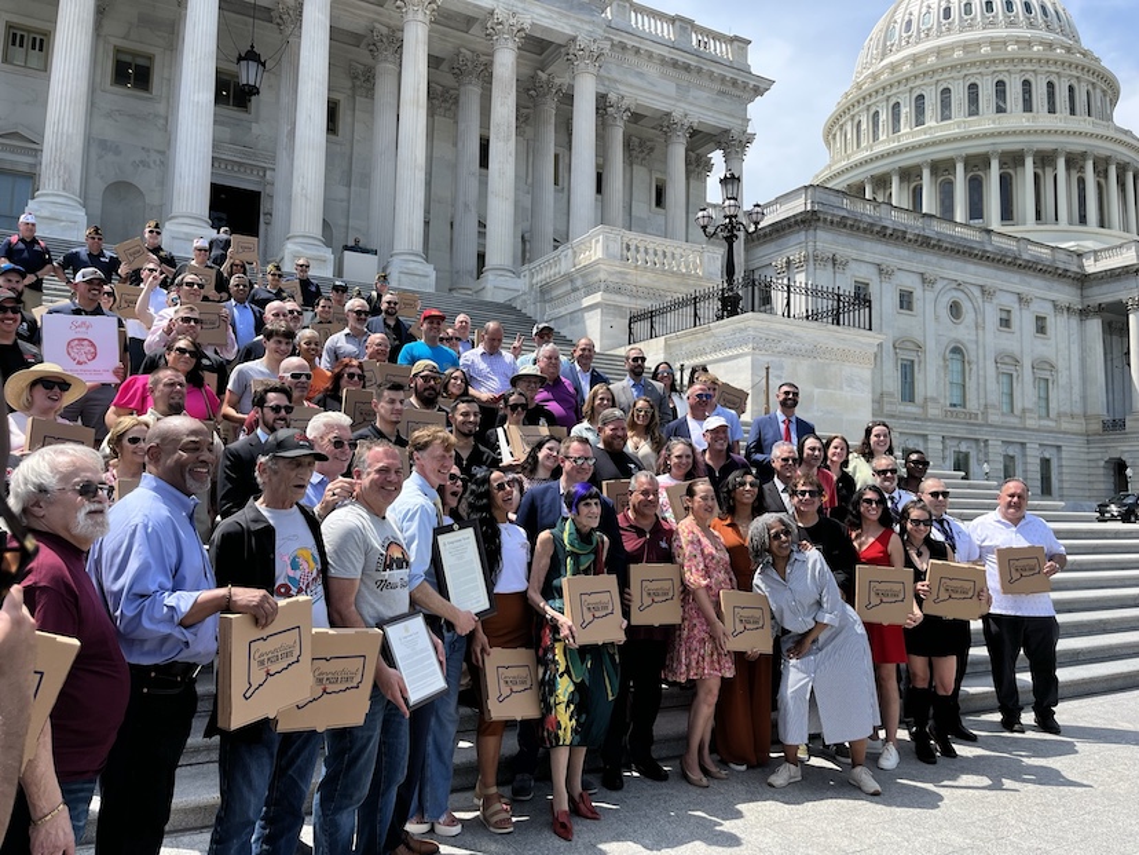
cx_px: 570
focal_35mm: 26
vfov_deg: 53.1
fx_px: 856
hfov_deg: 67.3
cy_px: 428
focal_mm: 5.1
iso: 50
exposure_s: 1/2101
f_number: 1.6
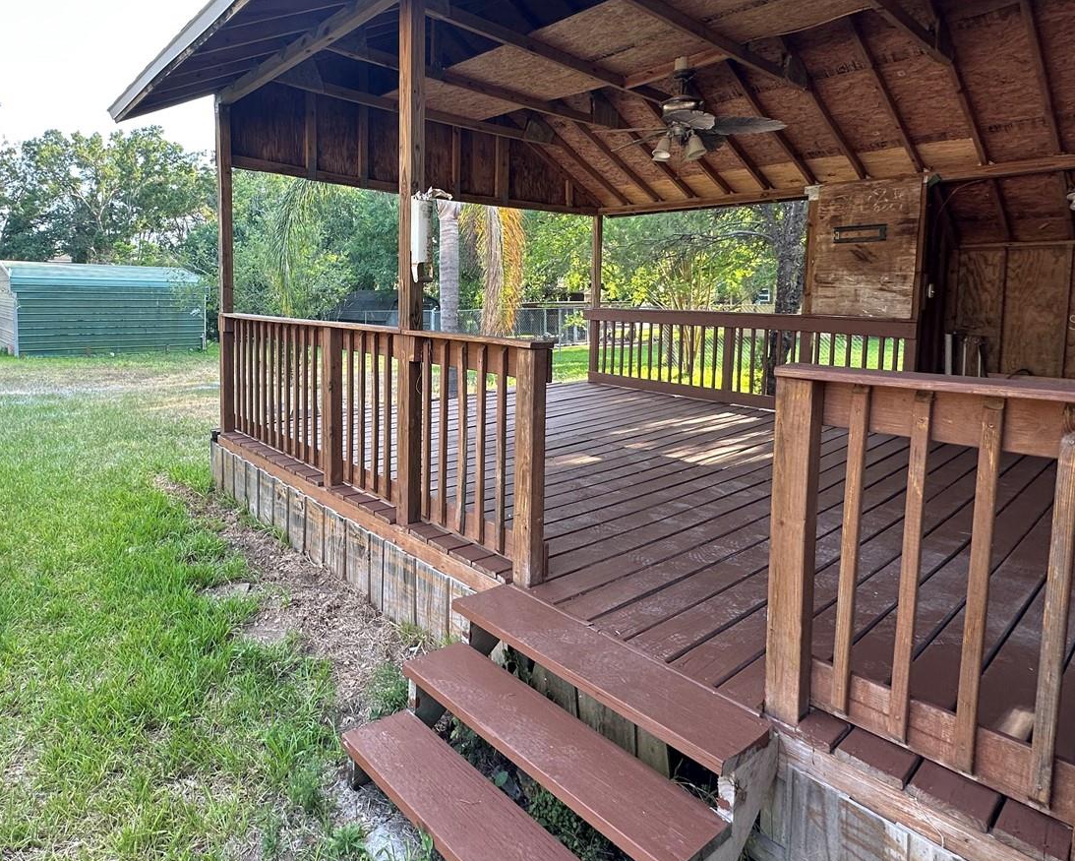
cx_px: 375
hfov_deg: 78.2
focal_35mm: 20
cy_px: 322
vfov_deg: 67.1
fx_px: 636
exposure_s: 1/99
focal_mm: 2.22
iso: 50
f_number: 2.2
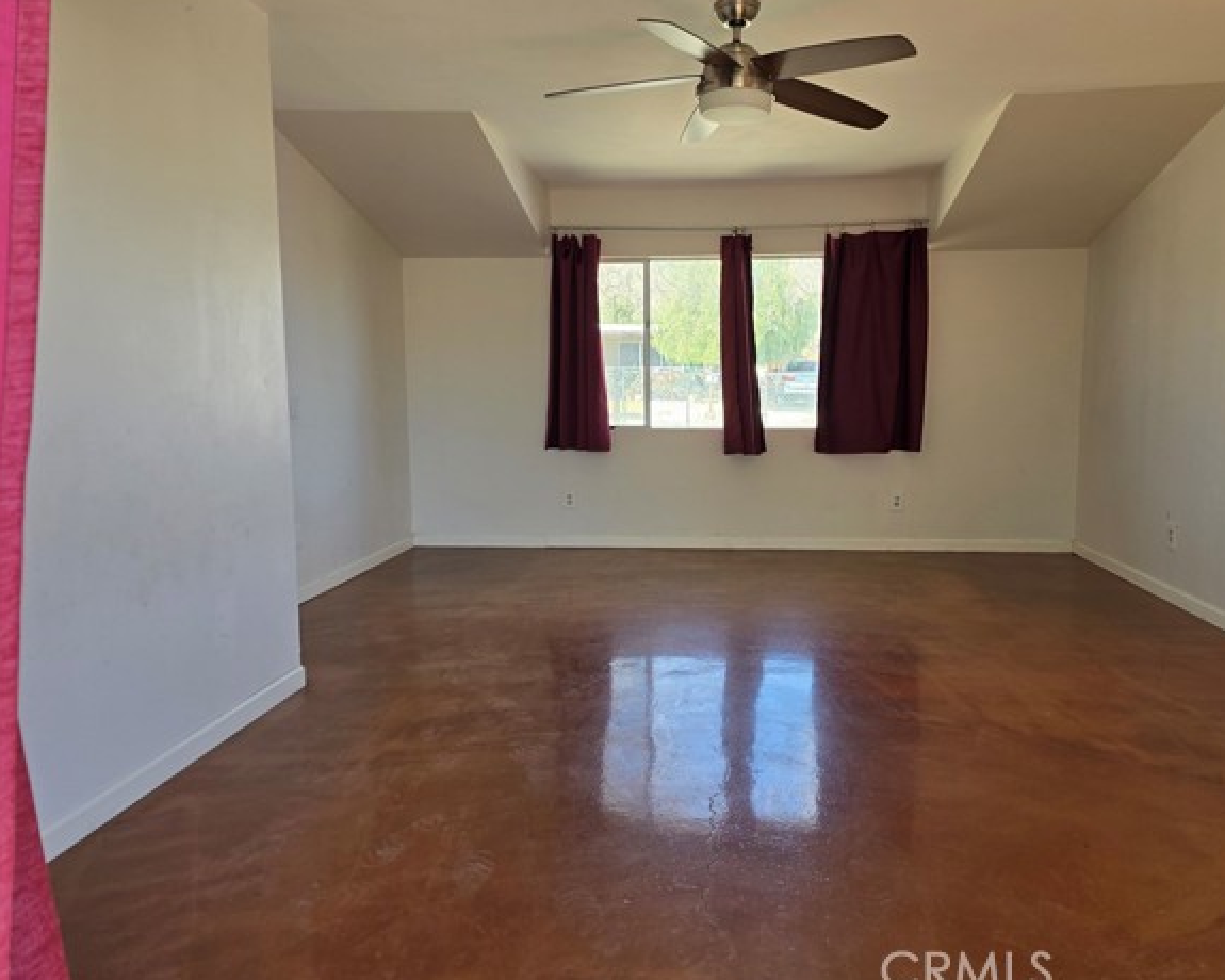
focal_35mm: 25
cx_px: 675
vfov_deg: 56.8
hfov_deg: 67.9
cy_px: 490
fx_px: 906
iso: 50
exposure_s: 1/180
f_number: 1.7
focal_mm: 6.3
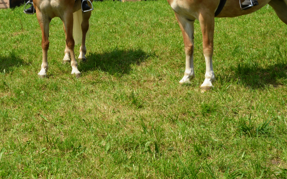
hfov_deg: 20.5
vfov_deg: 13.2
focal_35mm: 97
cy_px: -17
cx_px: -24
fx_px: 759
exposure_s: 1/200
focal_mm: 38
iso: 640
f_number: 20
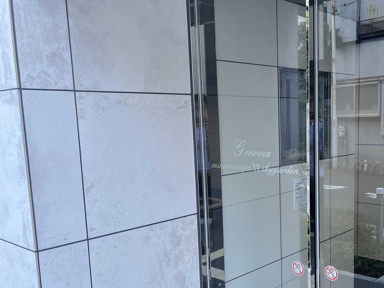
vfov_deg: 35.7
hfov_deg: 46.0
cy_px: 184
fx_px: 444
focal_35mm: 40
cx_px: 258
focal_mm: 5.1
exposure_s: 1/121
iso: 100
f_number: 1.6
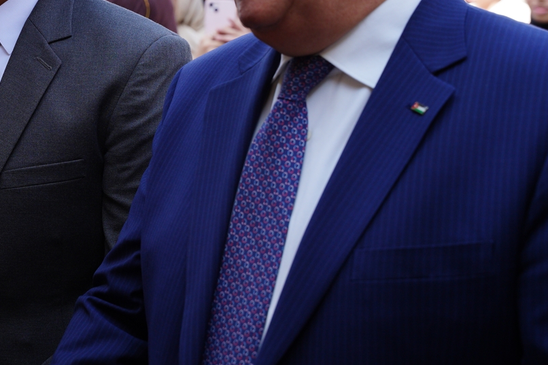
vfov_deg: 14.8
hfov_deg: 21.7
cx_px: 48
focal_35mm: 91
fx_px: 1391
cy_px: 53
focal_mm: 47.2
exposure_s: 1/320
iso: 200
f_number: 4
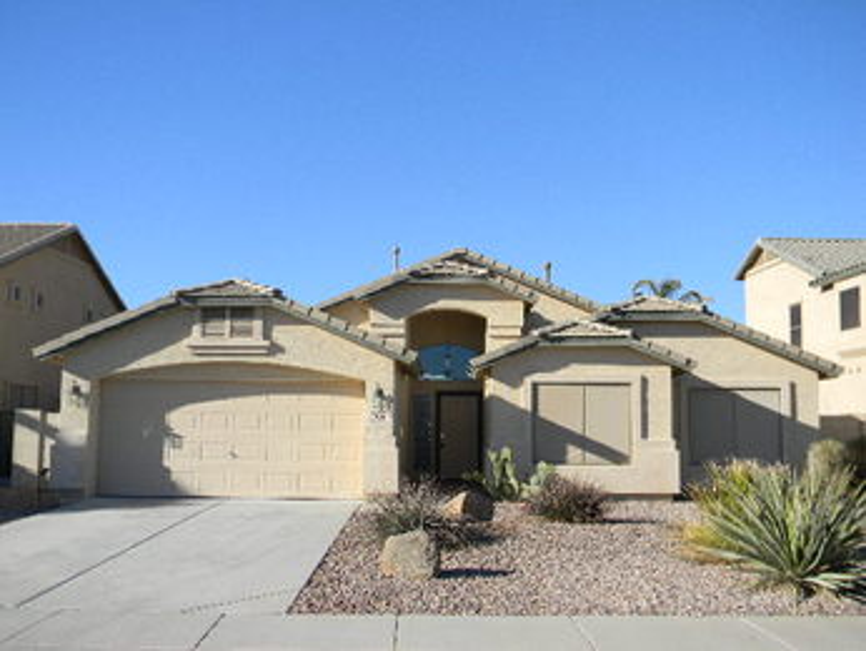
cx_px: 433
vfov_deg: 39.7
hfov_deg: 51.3
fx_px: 901
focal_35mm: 36
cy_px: 326
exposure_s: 1/260
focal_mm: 6.4
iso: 112
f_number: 7.4
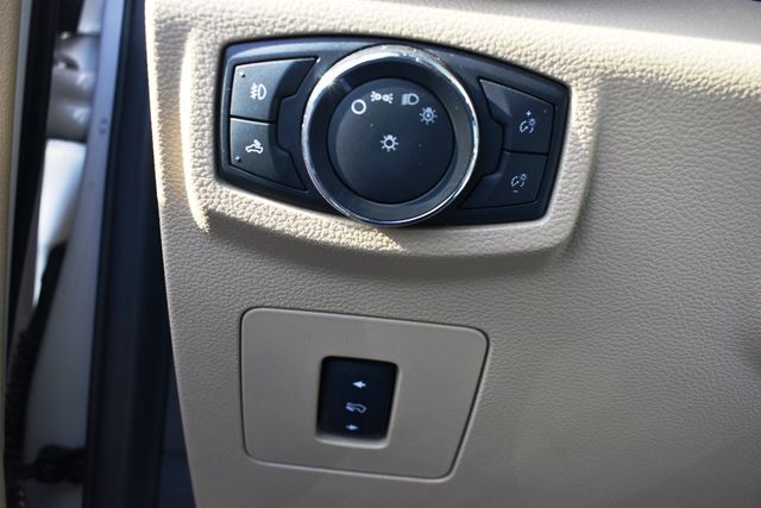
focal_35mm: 33
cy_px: 254
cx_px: 380
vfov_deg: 40.0
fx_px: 698
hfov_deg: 57.2
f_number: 5
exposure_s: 1/250
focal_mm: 22
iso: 400
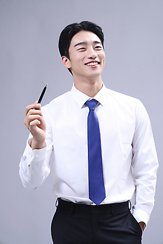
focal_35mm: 70
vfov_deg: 28.8
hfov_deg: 19.5
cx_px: 82
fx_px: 475
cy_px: 122
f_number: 8
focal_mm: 70
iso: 160
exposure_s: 1/125
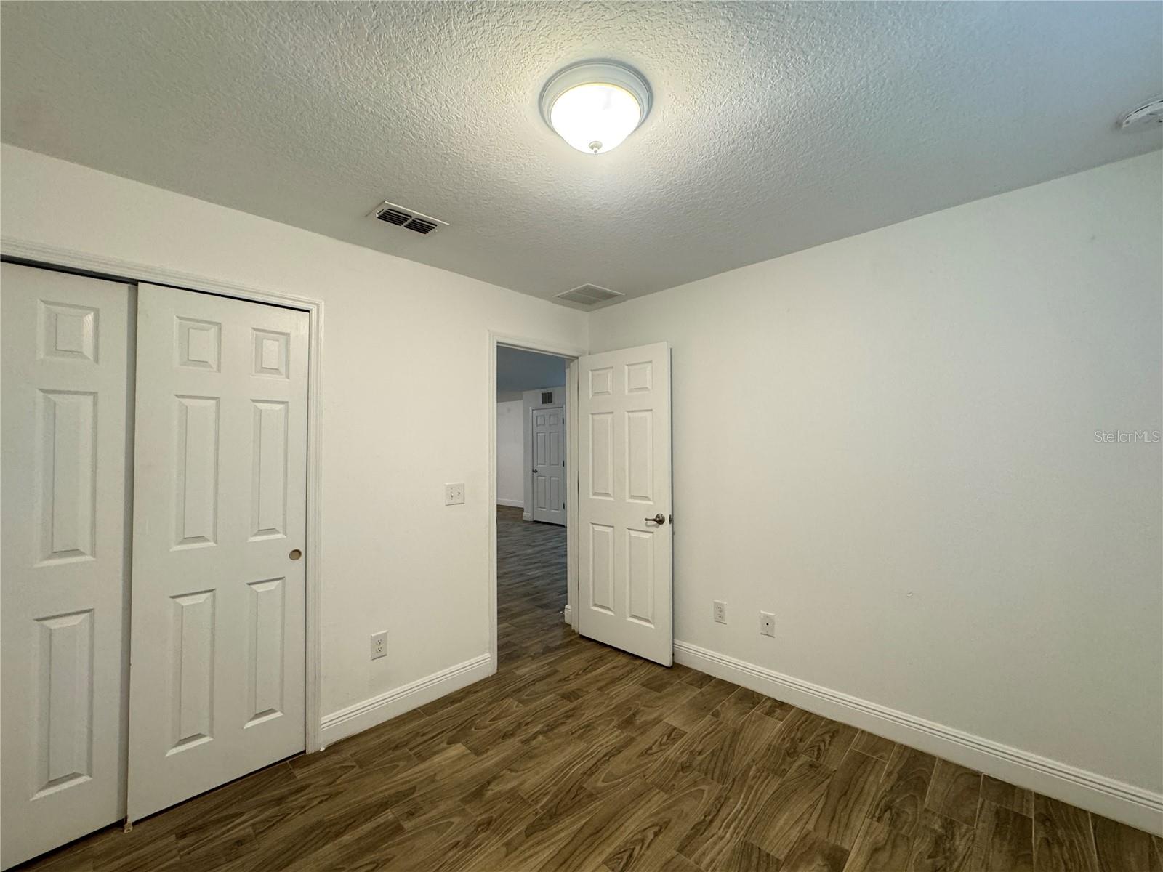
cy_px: 436
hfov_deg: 102.1
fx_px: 470
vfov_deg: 85.7
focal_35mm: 14
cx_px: 582
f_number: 2.2
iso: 250
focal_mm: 2.22
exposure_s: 1/60
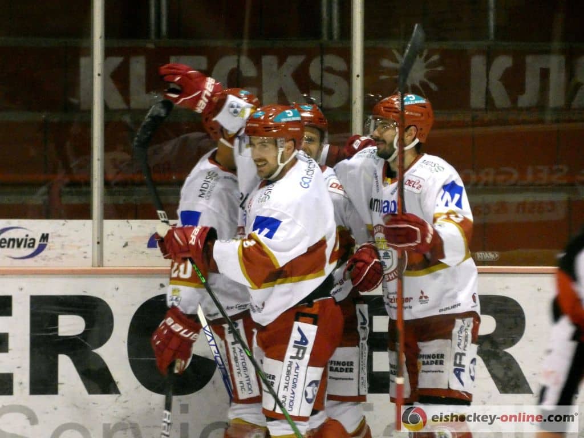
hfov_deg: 4.1
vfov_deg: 3.1
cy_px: 219
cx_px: 292
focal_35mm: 484
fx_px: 8165
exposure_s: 1/80
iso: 1600
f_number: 5.6
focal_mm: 86.7
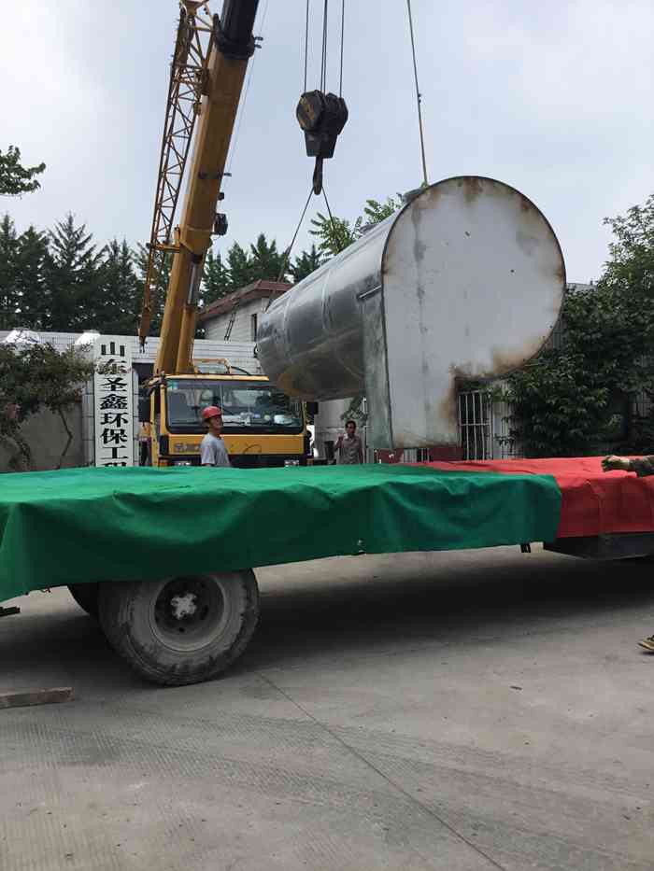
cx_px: 327
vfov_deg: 58.3
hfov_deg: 45.5
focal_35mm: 31
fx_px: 781
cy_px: 436
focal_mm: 3.3
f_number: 2.4
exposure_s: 1/1314
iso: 25
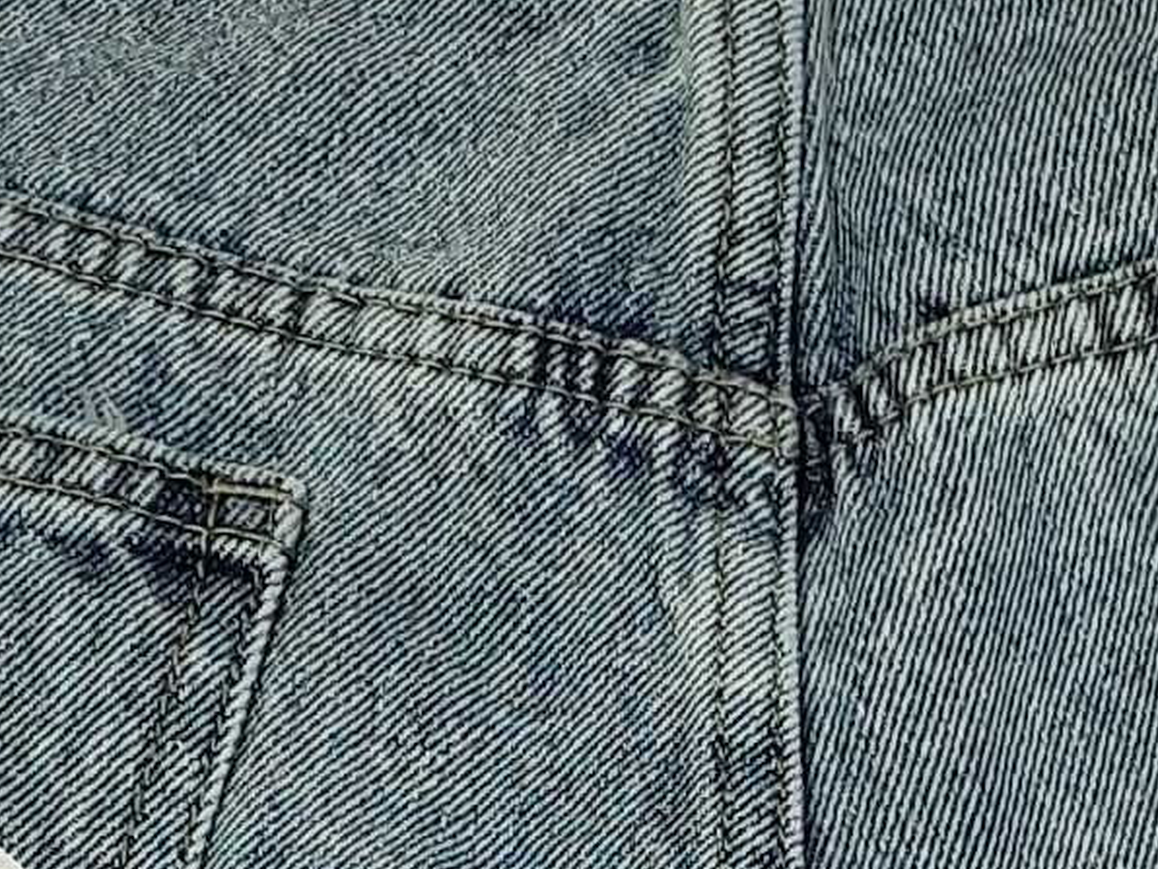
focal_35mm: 176
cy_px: 2018
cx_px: 870
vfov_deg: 7.9
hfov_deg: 11.2
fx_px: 5888
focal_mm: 4.3
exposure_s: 1/102
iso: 50
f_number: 2.4
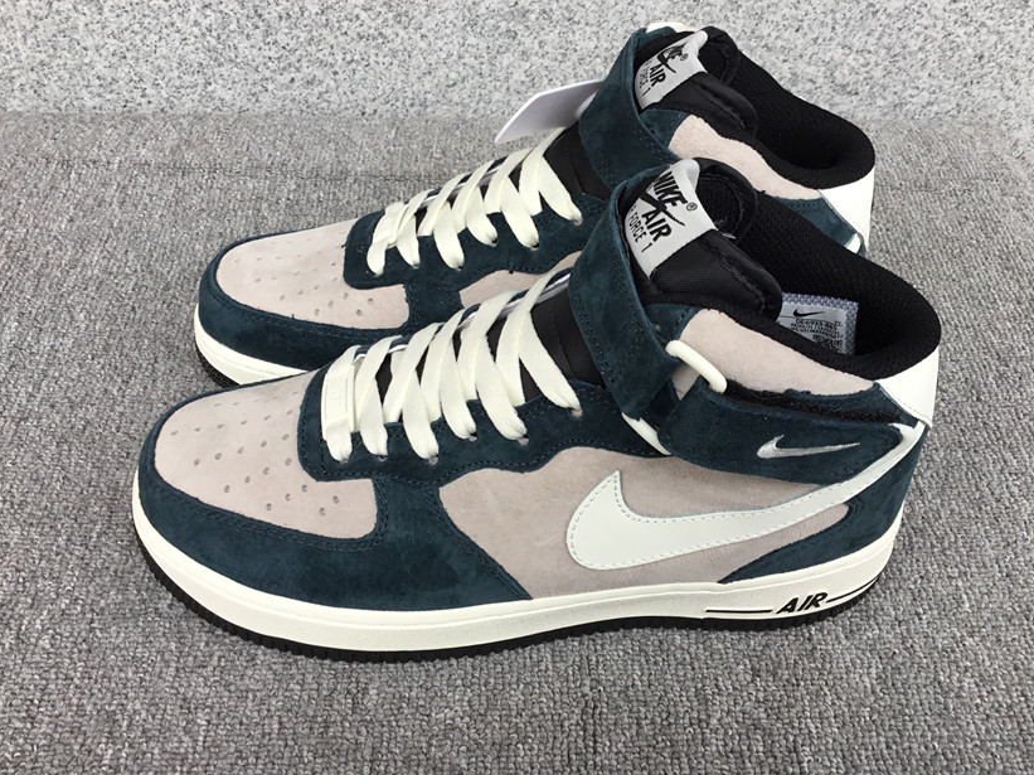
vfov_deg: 41.7
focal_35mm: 34
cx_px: 552
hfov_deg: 53.9
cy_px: 364
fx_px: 1015
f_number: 2.4
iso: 40
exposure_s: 1/100
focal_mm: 3.3
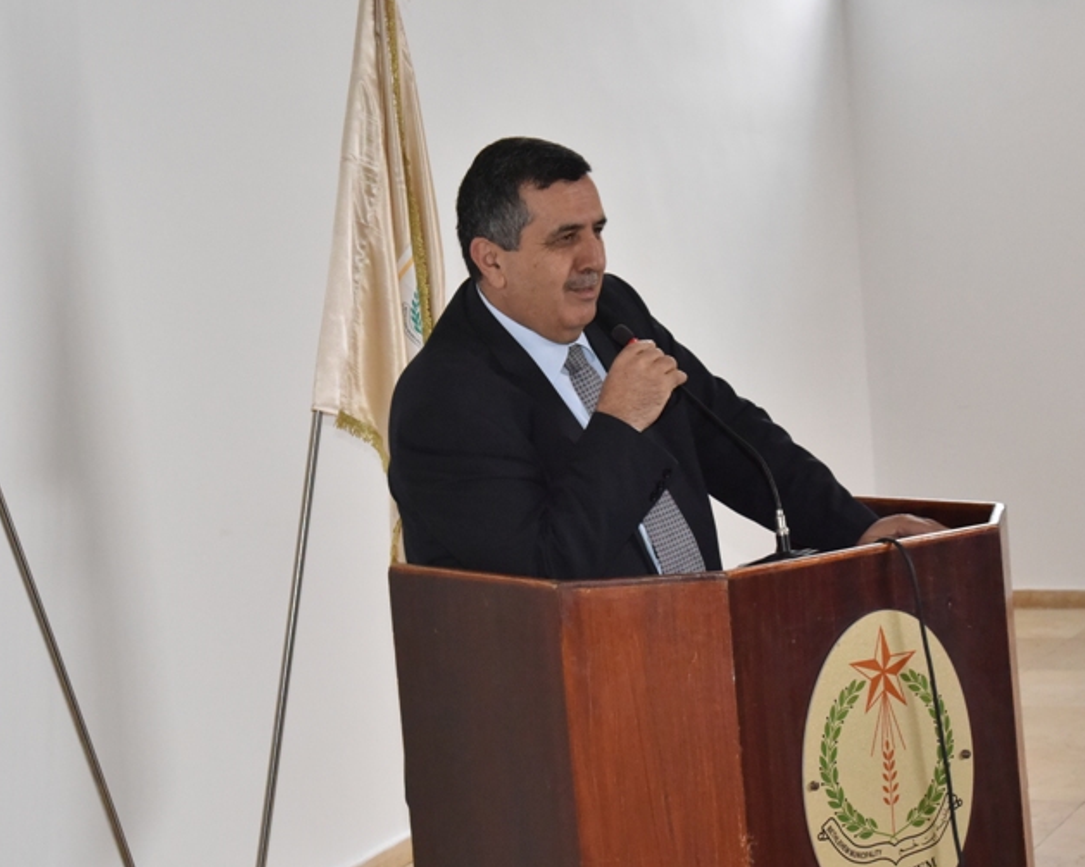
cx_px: 492
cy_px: 449
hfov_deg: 22.7
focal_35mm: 84
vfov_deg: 18.3
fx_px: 2697
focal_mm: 55
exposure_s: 1/250
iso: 3200
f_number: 10
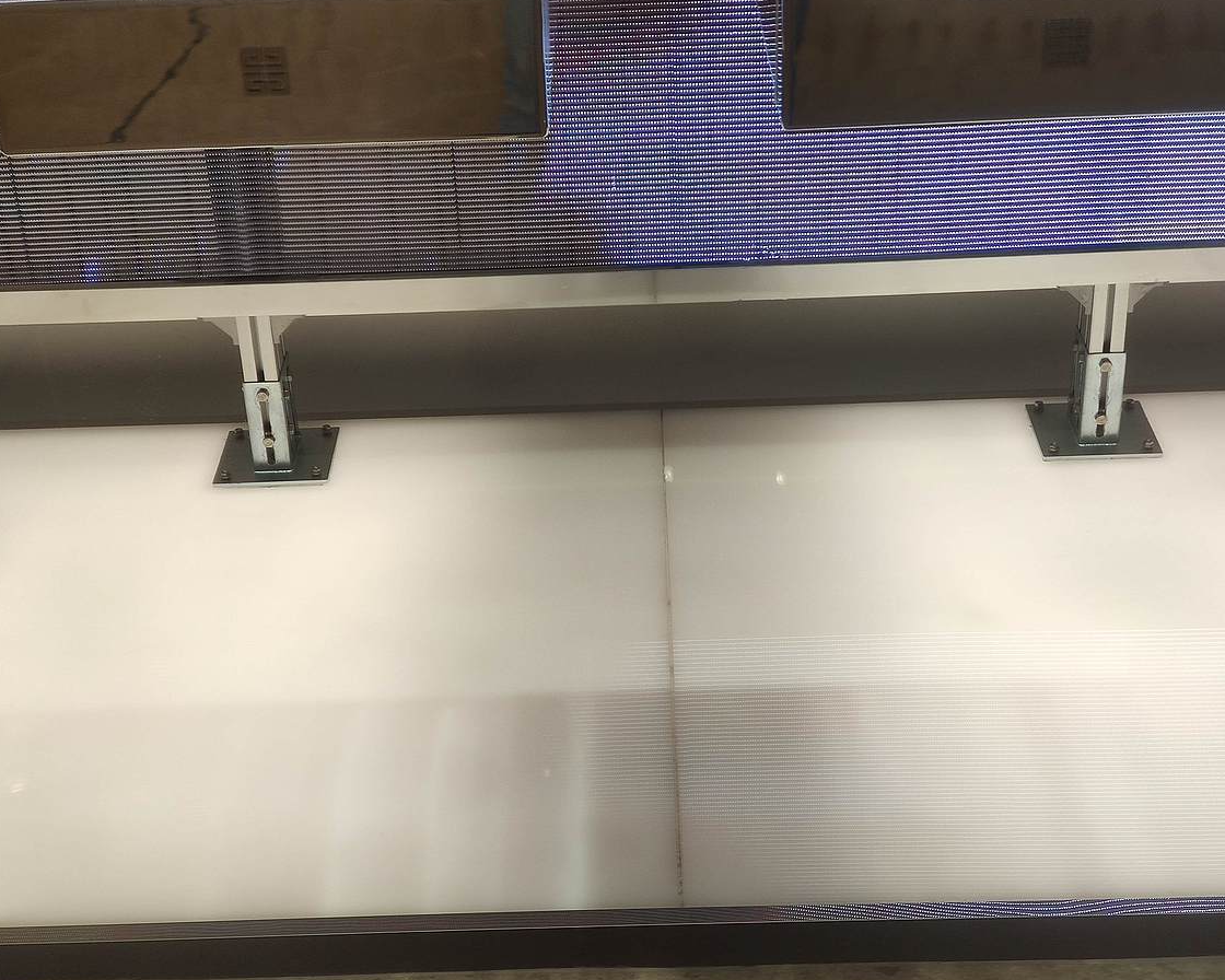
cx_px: 605
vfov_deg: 26.2
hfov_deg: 32.5
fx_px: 2103
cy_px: 517
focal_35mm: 58
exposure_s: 1/154
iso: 100
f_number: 2.4
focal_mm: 5.54
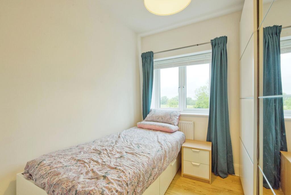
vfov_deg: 73.9
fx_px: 129
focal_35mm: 16
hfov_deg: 96.7
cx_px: 146
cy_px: 98
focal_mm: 16
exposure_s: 1/50
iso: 400
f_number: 9
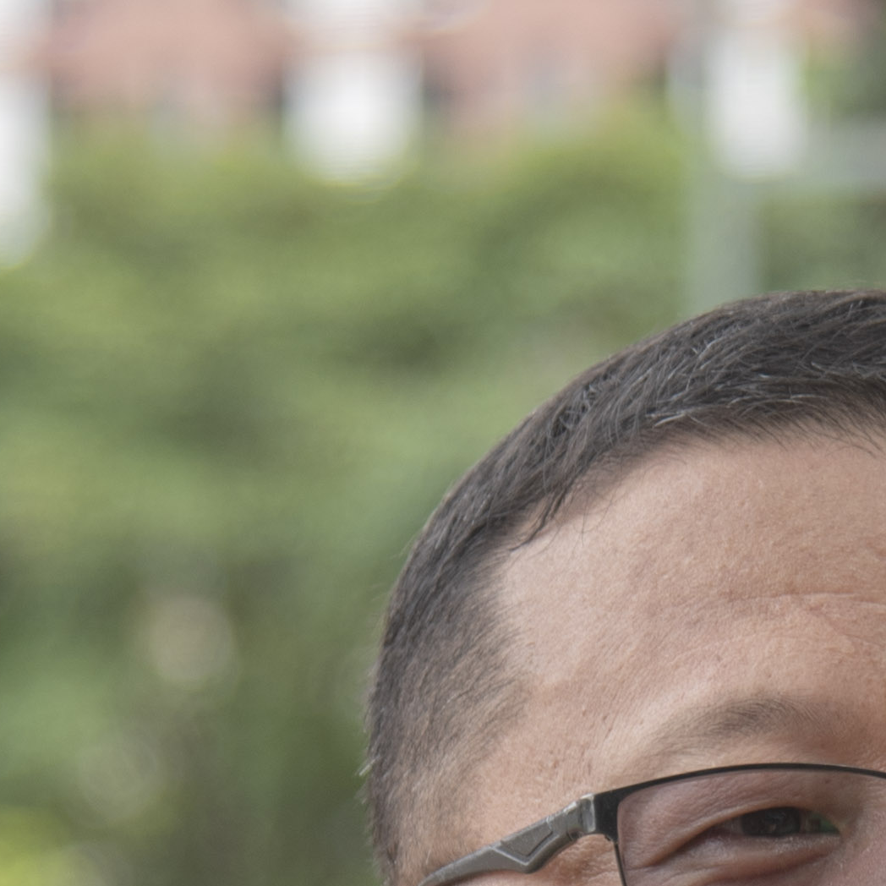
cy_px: 1210
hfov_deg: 4.8
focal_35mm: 366
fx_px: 10598
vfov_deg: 4.8
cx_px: 948
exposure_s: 1/320
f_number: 4
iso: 125
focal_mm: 75
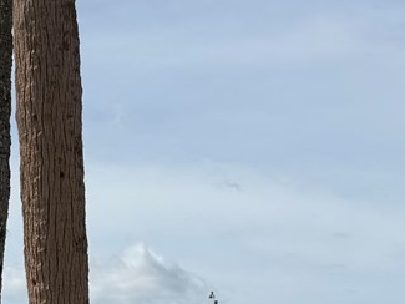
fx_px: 1381
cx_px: -234
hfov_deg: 15.2
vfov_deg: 12.2
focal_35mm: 118
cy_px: 380
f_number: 1.78
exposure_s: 1/9091
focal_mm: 6.76
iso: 80
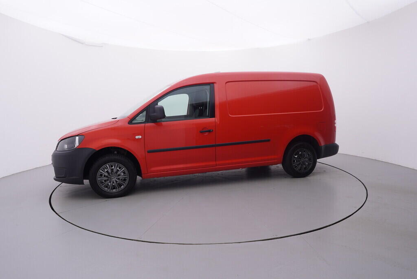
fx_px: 261
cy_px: 140
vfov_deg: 56.2
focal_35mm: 22
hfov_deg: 77.3
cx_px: 208
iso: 200
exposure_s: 1/80
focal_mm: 15
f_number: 5
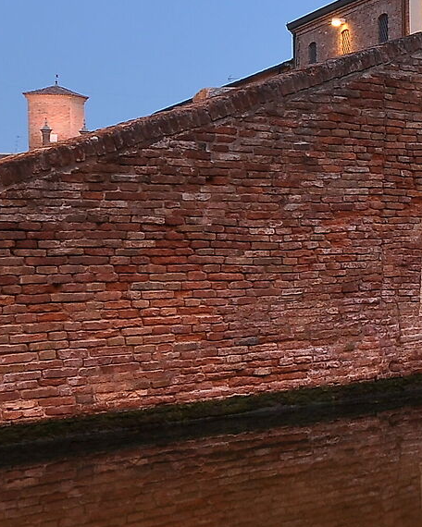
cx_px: 699
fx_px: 1202
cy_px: 247
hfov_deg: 17.2
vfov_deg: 24.8
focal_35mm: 77
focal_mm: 13
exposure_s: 6
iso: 200
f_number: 11
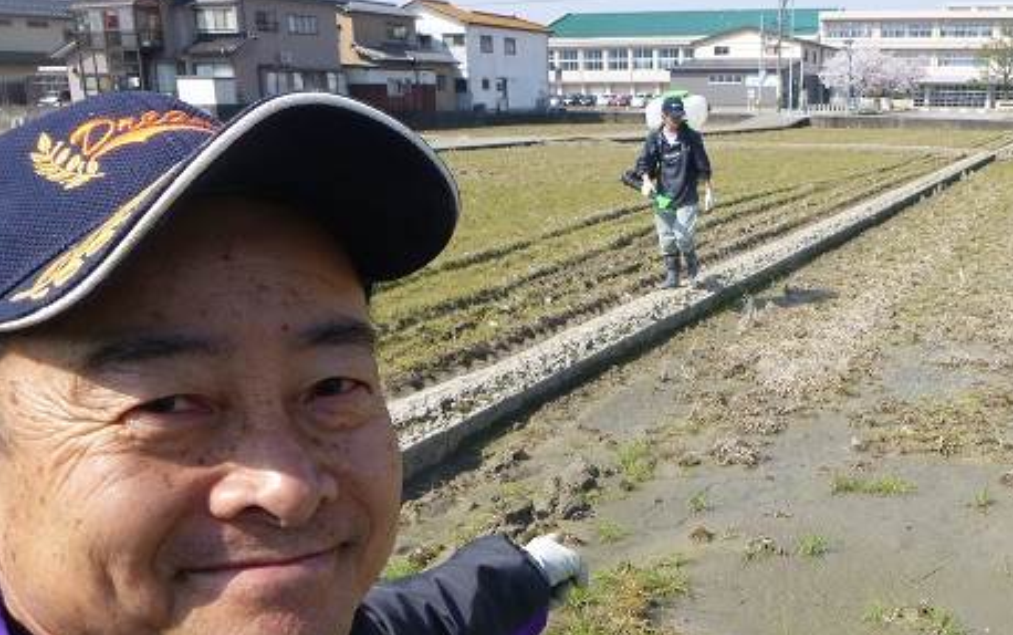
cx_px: 692
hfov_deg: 48.2
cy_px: 472
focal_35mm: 40
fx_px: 1105
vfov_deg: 31.5
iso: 100
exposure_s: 1/400
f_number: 3.9
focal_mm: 4.5
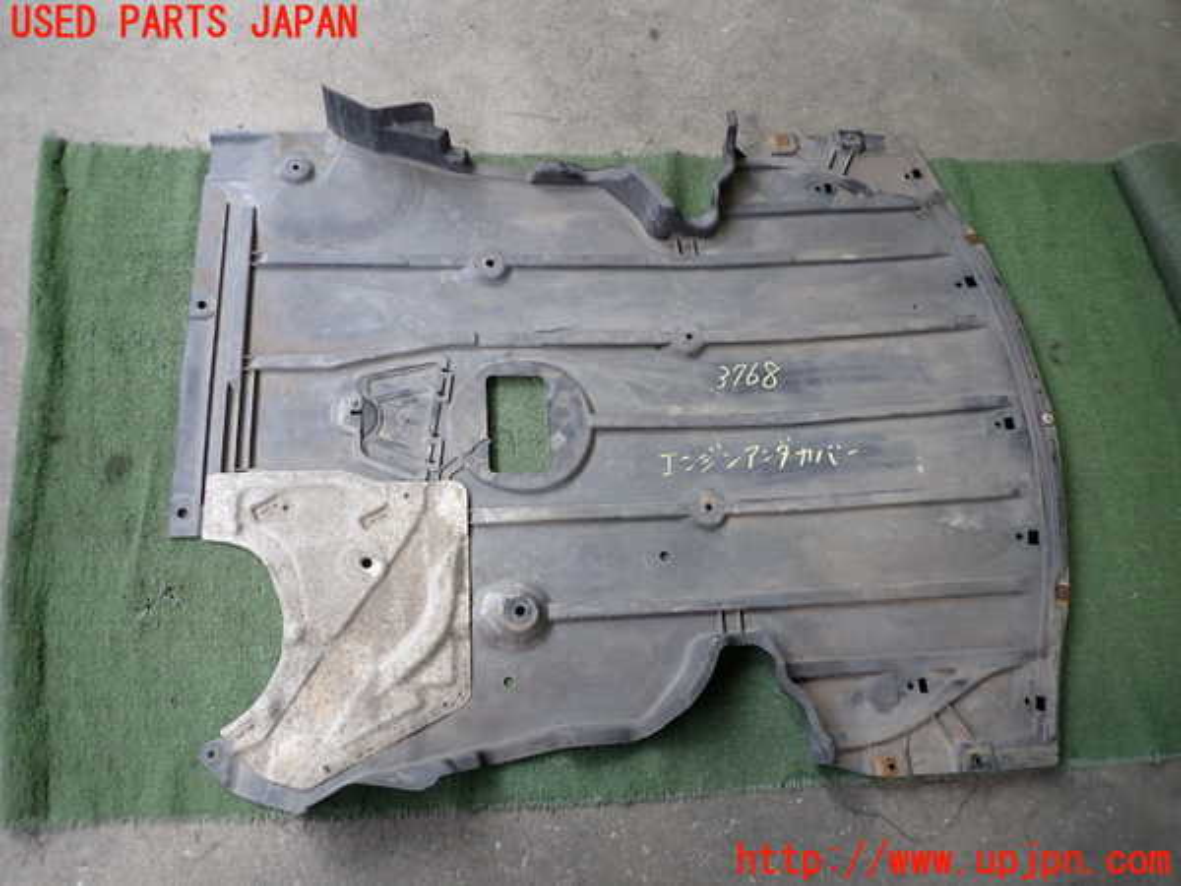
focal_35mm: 25
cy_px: 443
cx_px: 590
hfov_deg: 69.4
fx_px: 853
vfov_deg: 54.9
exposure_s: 1/100
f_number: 2
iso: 200
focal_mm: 4.5
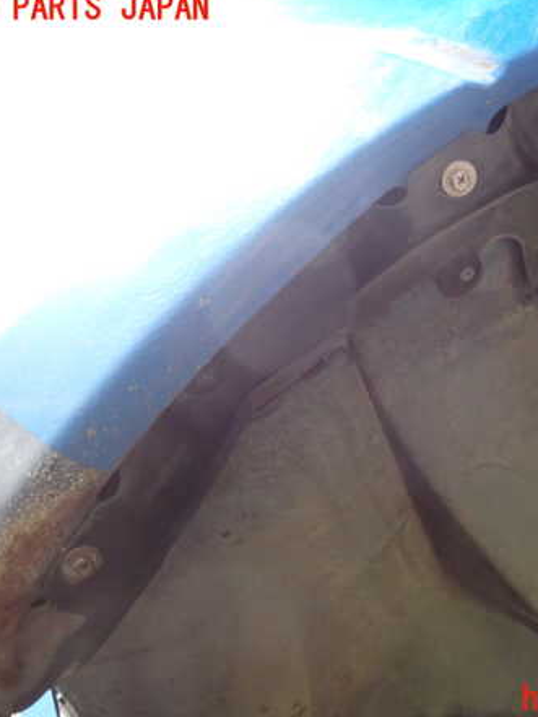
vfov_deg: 53.9
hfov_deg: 40.7
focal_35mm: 34
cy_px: 354
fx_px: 704
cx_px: 401
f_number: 2
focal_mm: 4.5
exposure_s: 1/30
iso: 640
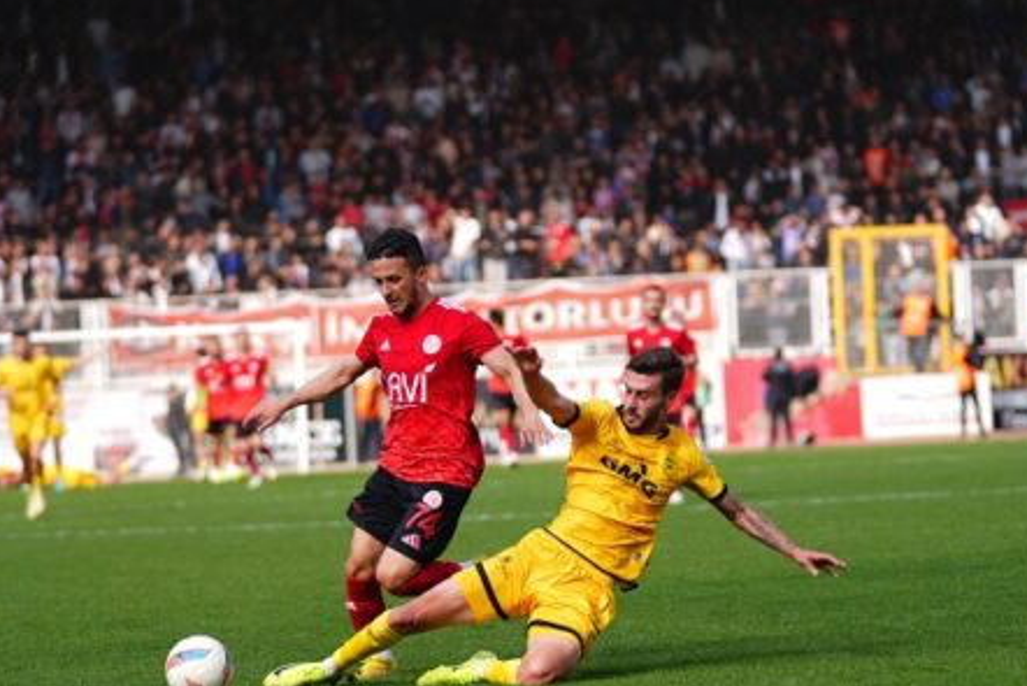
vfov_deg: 6.1
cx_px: 502
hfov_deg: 9.2
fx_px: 6392
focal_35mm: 224
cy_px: 409
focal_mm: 129
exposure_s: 1/1000
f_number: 2.8
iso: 80
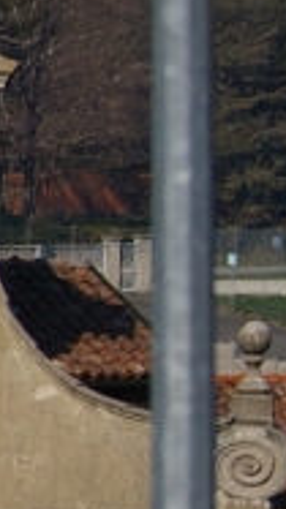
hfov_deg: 0.7
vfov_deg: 1.3
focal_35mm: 1721
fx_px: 23234
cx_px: 820
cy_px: 339
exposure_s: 1/750
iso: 200
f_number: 9.5
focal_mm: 200
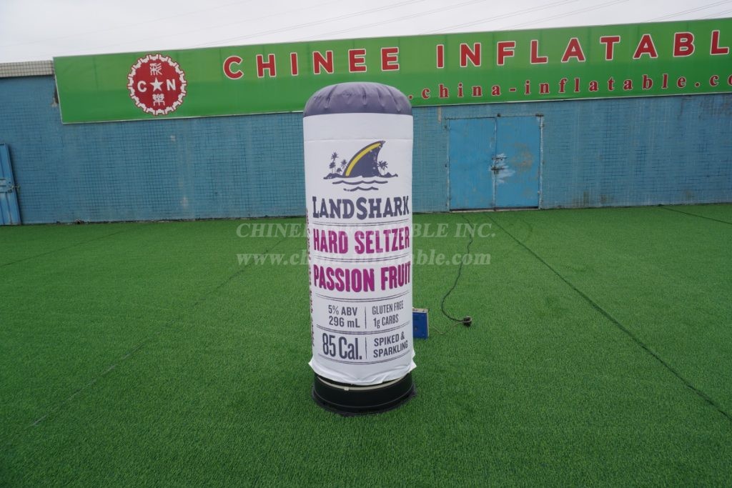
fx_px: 488
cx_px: 366
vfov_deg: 53.1
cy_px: 244
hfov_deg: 73.7
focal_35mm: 24
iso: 100
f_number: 7.1
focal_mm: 16
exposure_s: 1/125
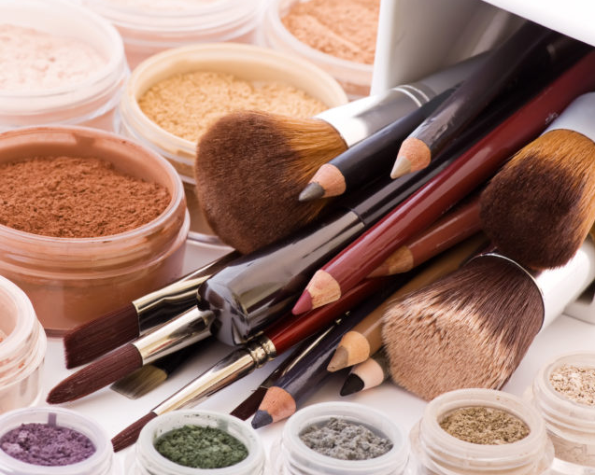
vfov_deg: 9.1
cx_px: 262
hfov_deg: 11.4
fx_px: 2992
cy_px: 237
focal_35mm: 170
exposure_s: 2
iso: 140
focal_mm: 100
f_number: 13
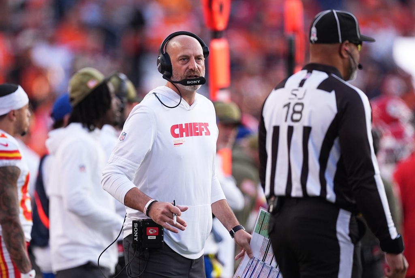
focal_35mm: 900
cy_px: 139
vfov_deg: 1.5
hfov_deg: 2.3
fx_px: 10385
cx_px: 208
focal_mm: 600
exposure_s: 1/1600
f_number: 4
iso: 1250
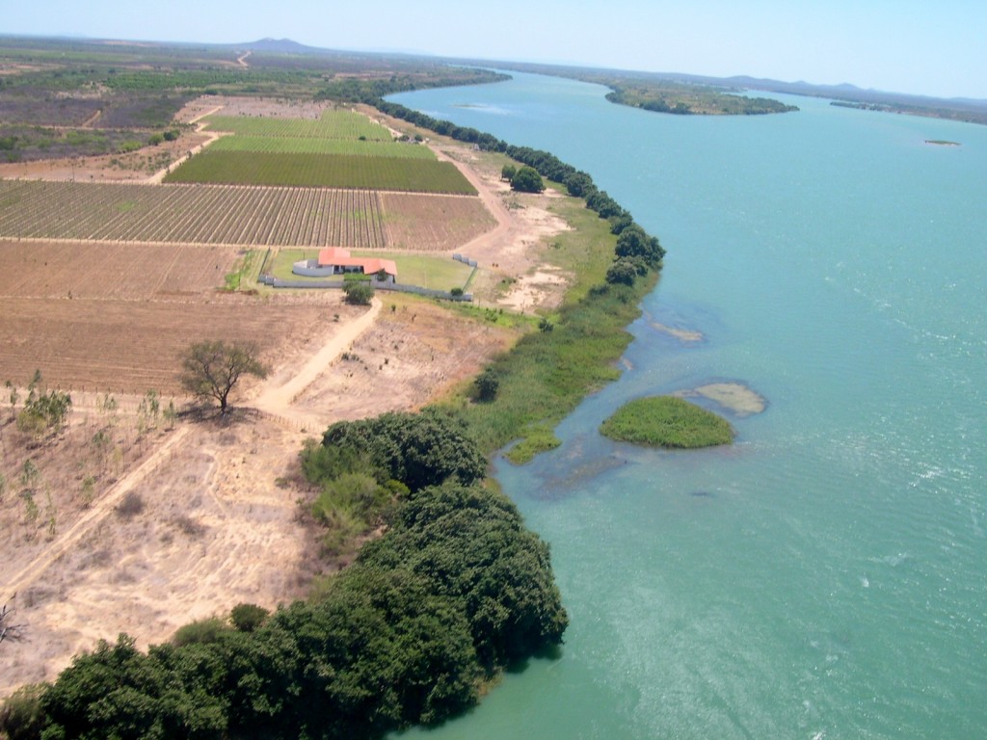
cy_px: 370
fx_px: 1083
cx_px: 494
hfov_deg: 49.0
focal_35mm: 38
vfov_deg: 37.7
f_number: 7.6
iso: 100
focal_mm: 8
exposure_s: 1/133
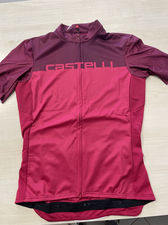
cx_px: 84
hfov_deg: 53.1
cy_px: 112
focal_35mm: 26
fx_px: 168
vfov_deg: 67.3
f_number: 1.6
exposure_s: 1/50
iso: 100
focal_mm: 4.2
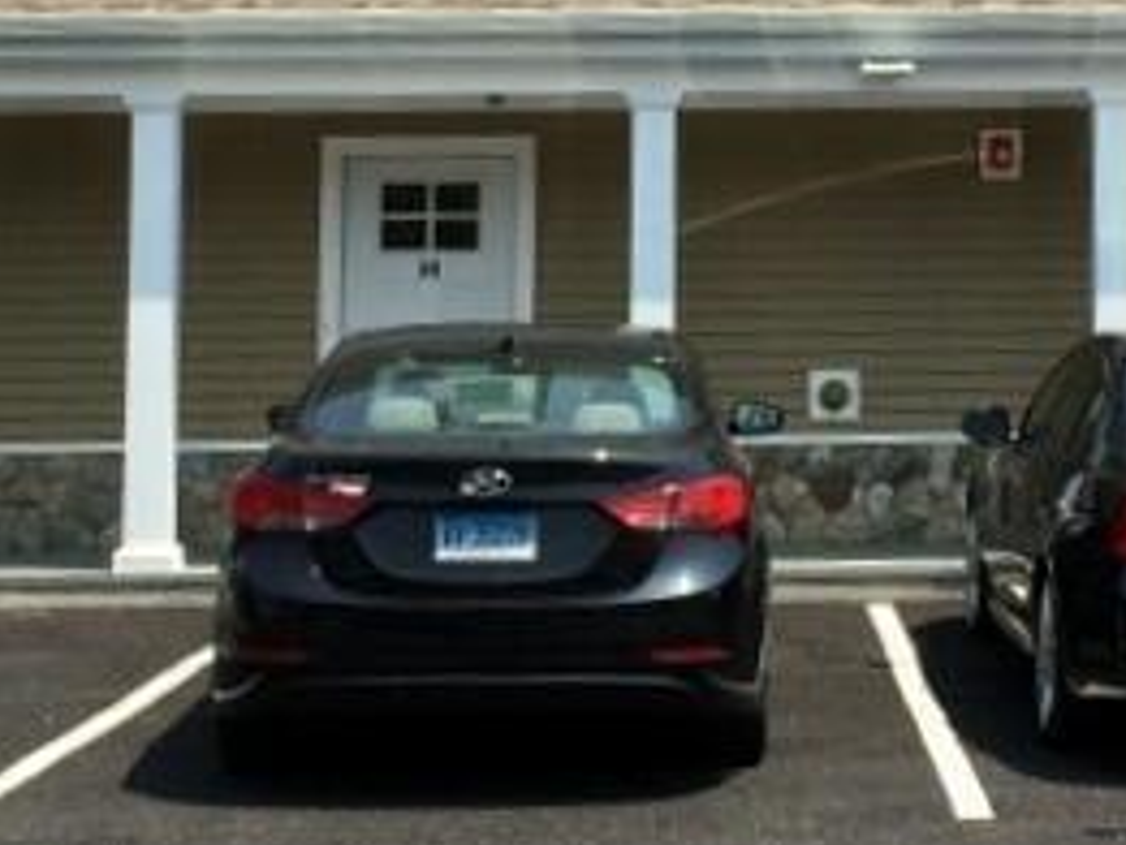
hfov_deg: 21.8
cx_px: 824
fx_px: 2896
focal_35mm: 89
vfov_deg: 16.5
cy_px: 134
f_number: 2.2
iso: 32
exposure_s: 1/1522
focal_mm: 4.15
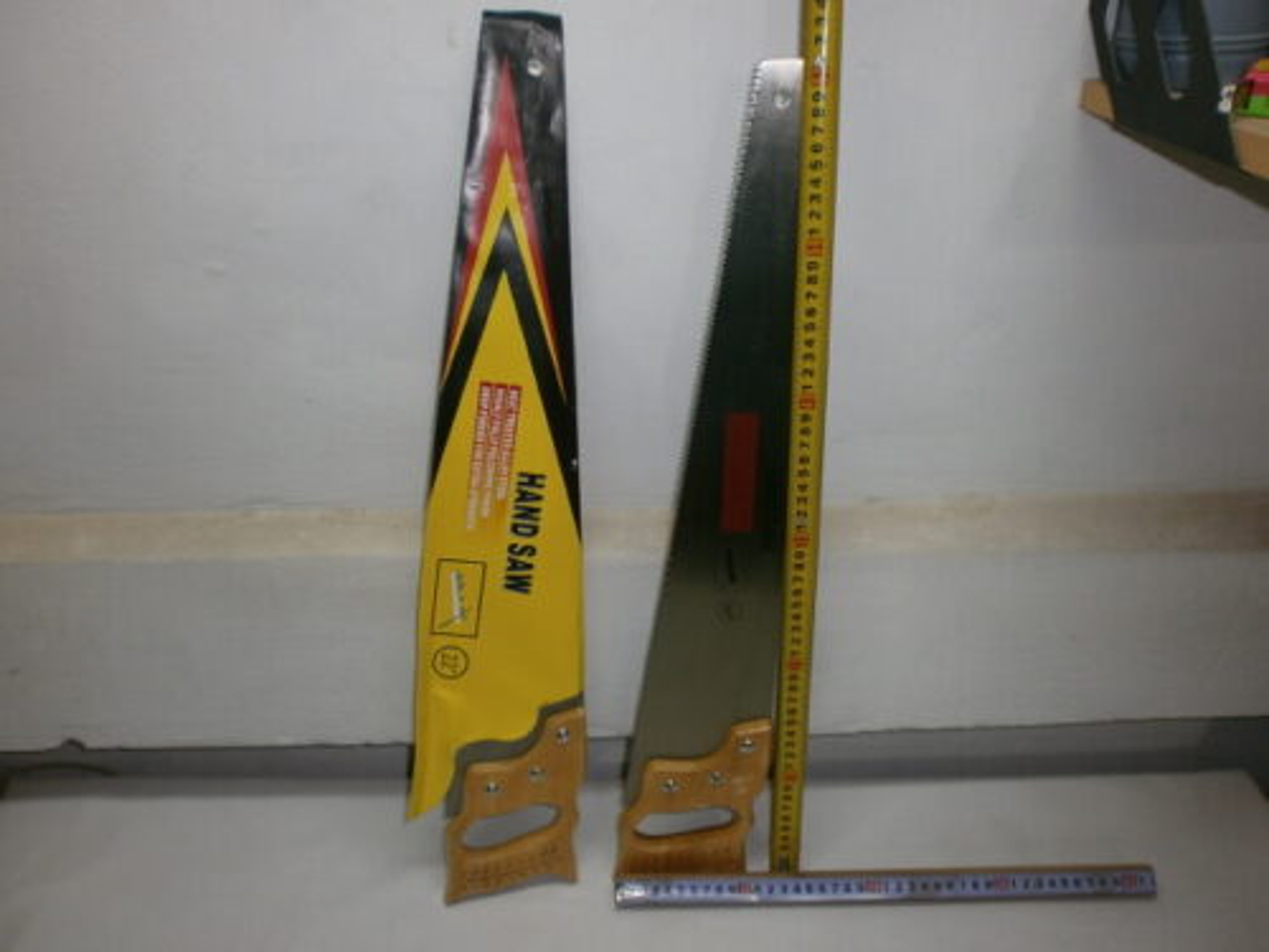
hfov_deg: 65.3
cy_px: 476
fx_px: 990
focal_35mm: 27
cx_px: 634
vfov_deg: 51.4
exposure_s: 1/30
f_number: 2.9
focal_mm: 4.8
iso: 125
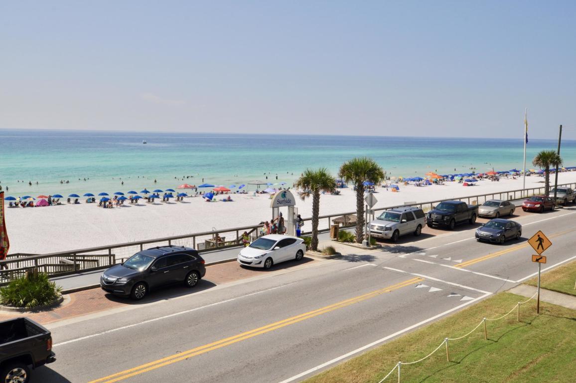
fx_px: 575
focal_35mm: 36
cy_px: 192
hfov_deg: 53.2
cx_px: 288
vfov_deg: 36.8
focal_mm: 24
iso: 200
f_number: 11
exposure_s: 1/500
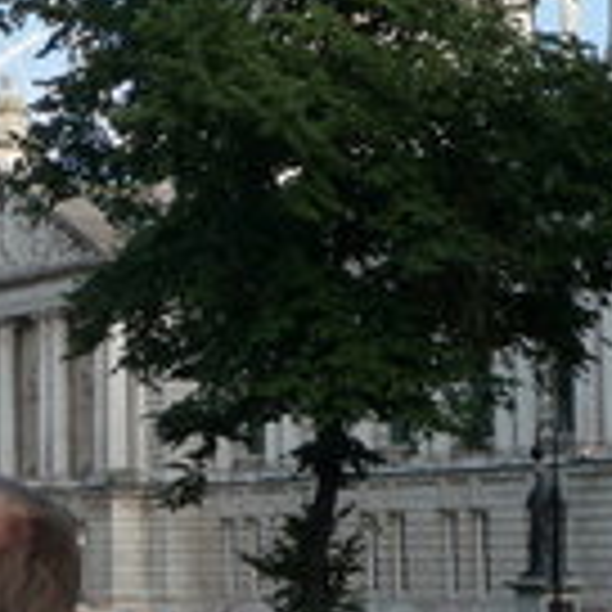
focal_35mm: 146
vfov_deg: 12.0
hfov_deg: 11.9
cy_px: 270
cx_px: 104
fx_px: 2920
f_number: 4.2
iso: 160
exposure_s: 1/500
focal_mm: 8.5
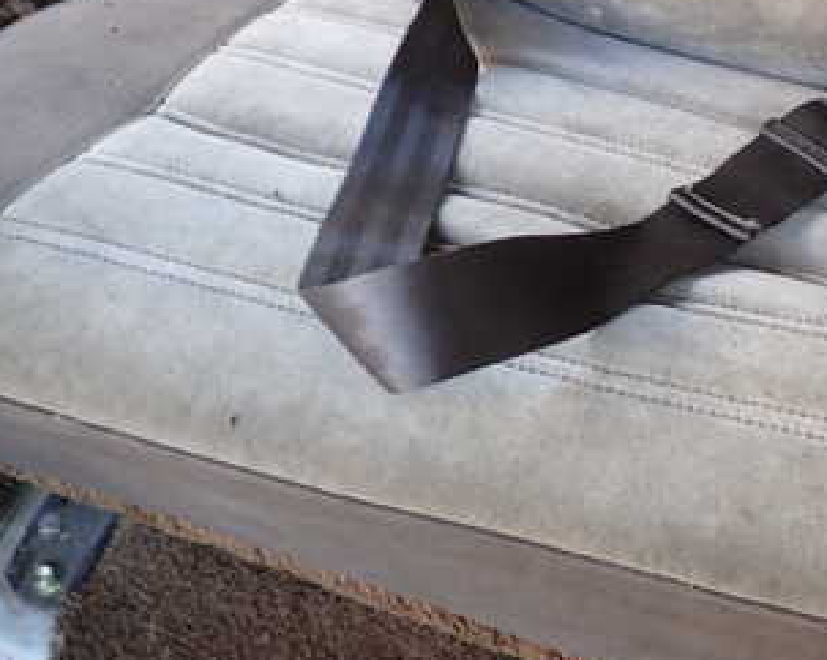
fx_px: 1419
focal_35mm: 58
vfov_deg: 26.1
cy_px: 245
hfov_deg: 32.3
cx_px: 529
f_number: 2.3
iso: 200
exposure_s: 1/40
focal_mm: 5.4
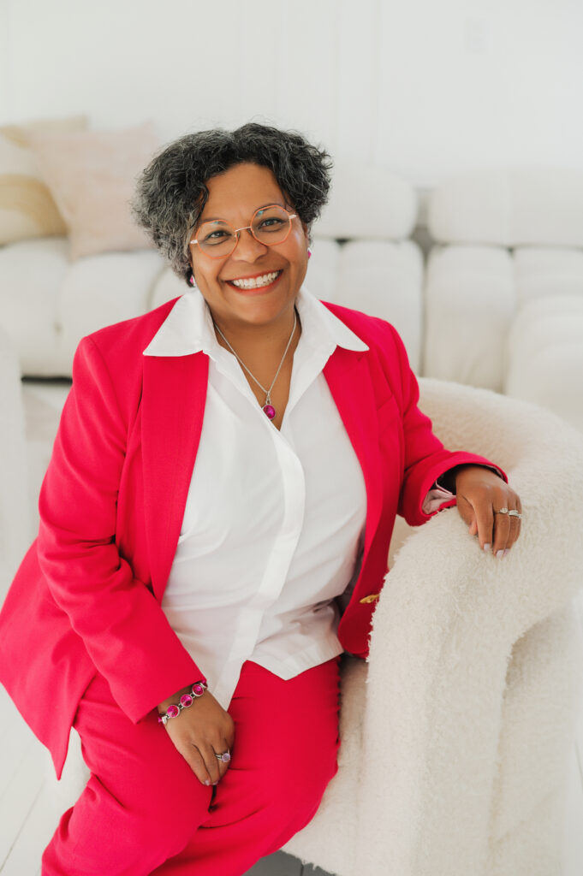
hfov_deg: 26.9
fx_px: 1217
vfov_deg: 39.6
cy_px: 438
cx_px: 292
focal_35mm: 50
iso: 320
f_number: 3.2
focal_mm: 50
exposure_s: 1/400
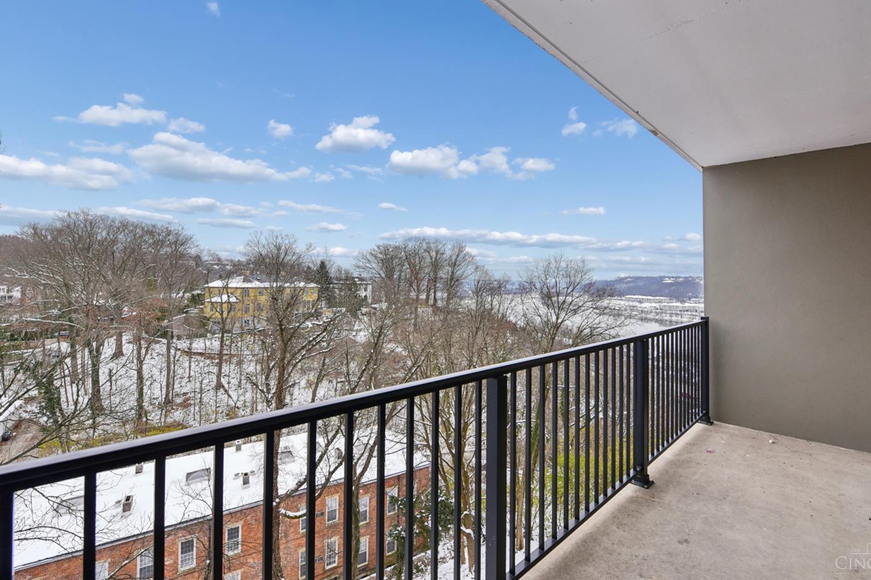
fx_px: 363
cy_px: 274
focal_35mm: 15
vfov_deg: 77.2
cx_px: 464
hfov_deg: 100.3
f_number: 8
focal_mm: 14
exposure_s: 1/200
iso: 400
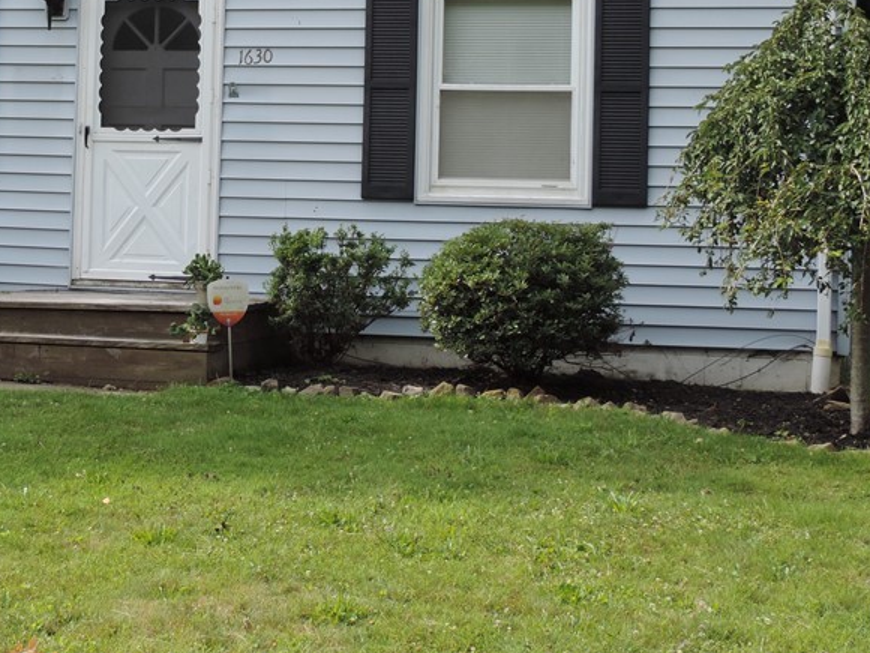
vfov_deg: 17.6
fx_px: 2086
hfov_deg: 23.4
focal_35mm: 83
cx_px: 254
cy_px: 99
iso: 80
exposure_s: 1/320
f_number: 3.5
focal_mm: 8.3
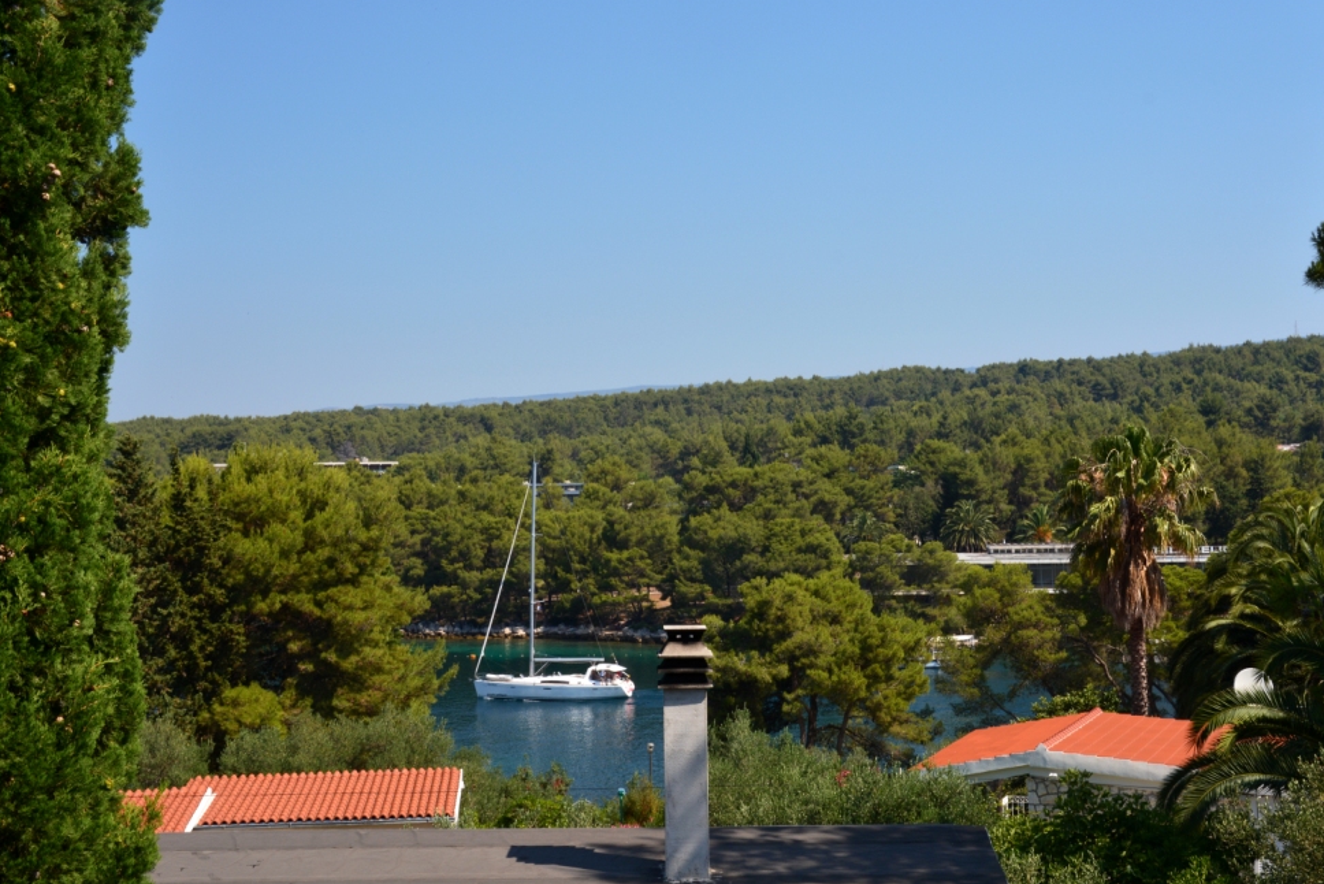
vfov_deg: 24.4
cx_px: 699
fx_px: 2043
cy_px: 422
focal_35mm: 56
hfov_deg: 35.9
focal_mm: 35
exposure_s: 1/60
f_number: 13
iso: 200
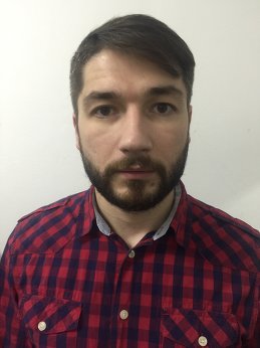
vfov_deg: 61.7
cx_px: 130
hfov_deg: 48.2
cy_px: 174
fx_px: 291
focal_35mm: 29
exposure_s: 1/10
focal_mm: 4.15
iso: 125
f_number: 2.2
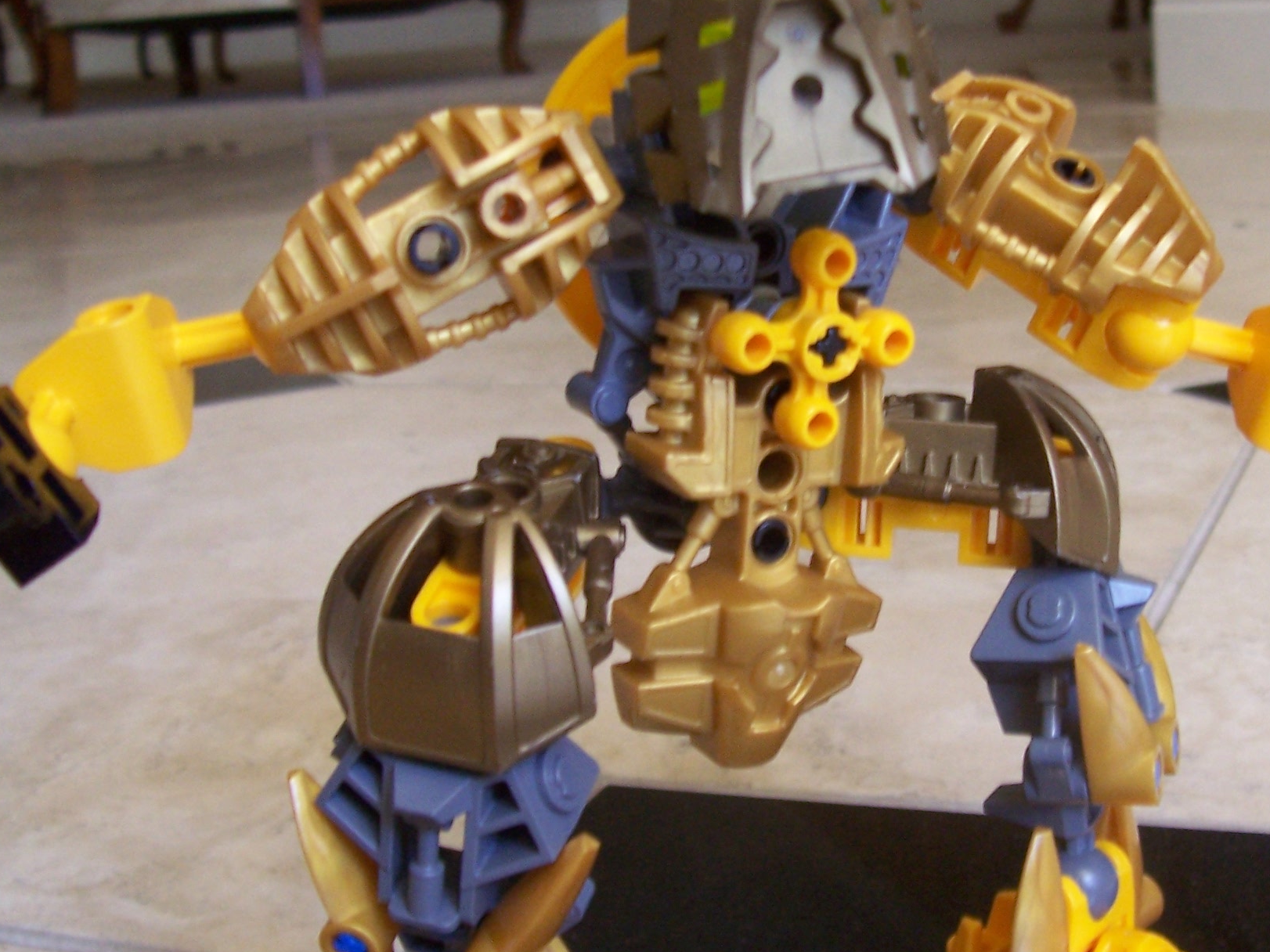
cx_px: 812
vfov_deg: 27.0
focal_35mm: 54
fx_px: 1981
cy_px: 489
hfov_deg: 35.3
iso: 160
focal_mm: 5.6
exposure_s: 1/30
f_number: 2.7
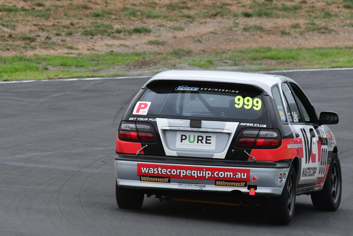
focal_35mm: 750
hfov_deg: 2.7
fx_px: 7356
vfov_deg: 1.8
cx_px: 176
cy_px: 118
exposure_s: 1/640
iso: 2500
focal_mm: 500
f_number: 10
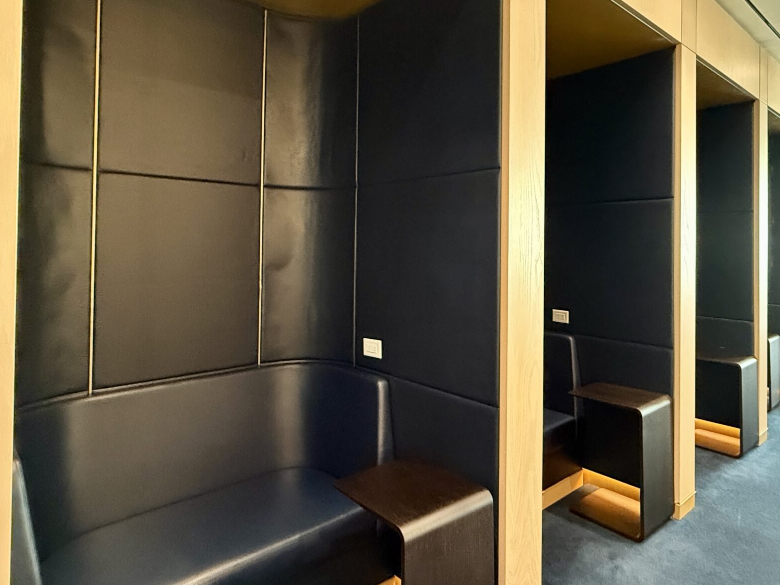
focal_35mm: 23
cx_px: 479
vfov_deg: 58.5
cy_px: 237
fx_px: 518
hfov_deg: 72.9
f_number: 2.2
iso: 1250
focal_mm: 2.22
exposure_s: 1/59
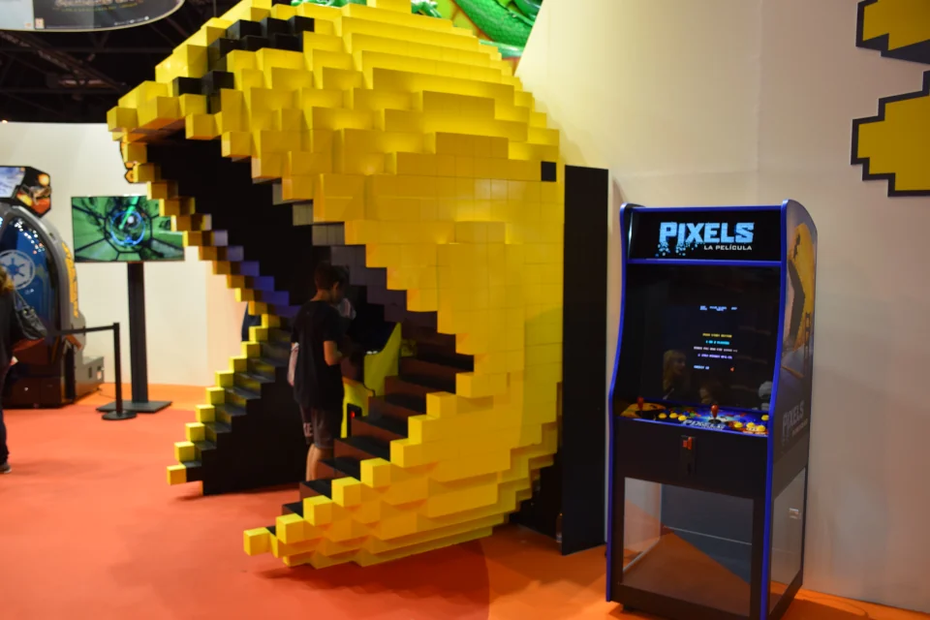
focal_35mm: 30
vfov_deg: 43.6
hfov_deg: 61.9
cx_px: 465
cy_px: 310
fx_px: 775
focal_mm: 20
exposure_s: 1/60
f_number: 4
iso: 500
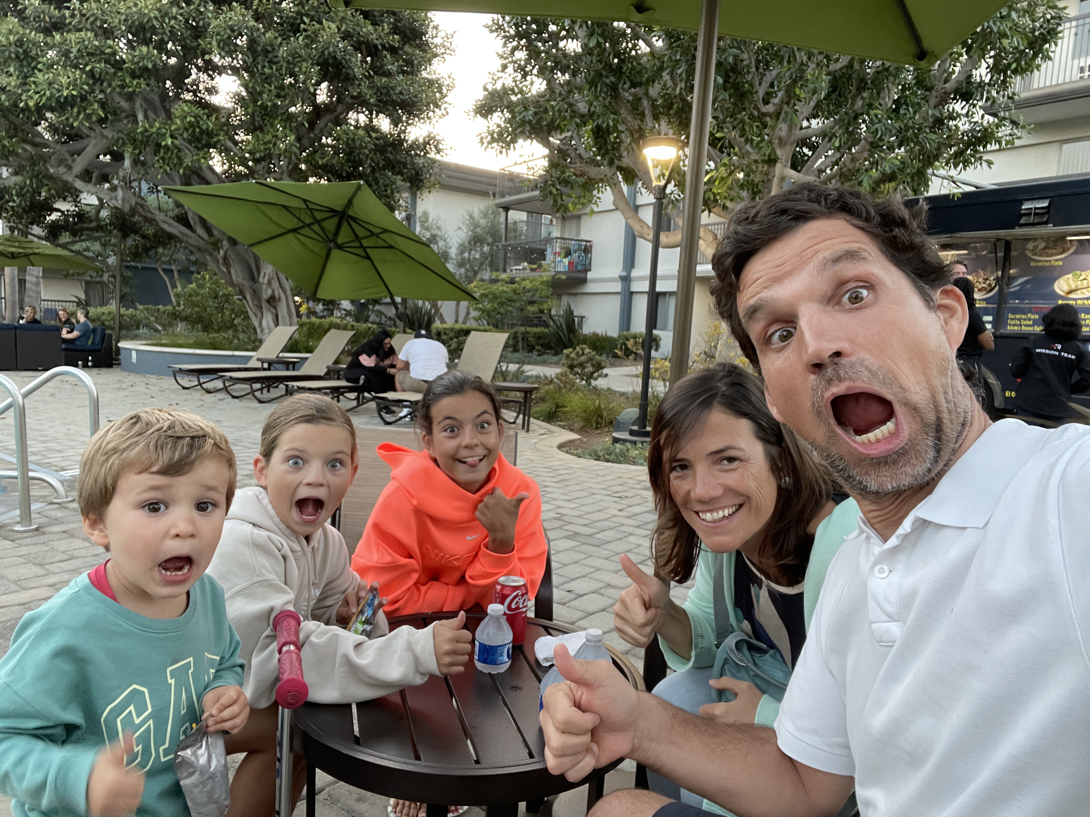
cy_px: 408
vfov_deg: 58.9
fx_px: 724
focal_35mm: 23
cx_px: 545
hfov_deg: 73.9
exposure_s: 1/60
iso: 160
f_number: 2.2
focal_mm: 2.71
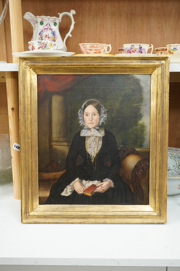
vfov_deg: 55.8
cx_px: 90
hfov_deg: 38.8
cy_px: 136
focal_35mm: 34
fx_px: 255
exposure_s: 1/80
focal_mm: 34
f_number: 6.3
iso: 2500
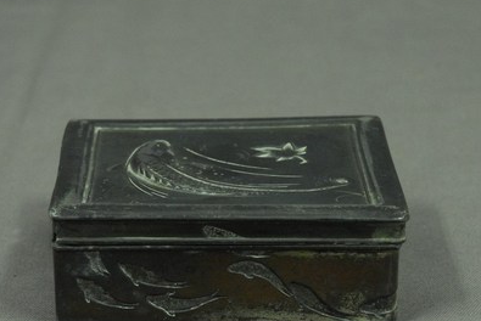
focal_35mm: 170
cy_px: 223
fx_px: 2273
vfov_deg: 8.1
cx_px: 229
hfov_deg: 12.1
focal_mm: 70
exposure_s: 1/10
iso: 1000
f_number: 8
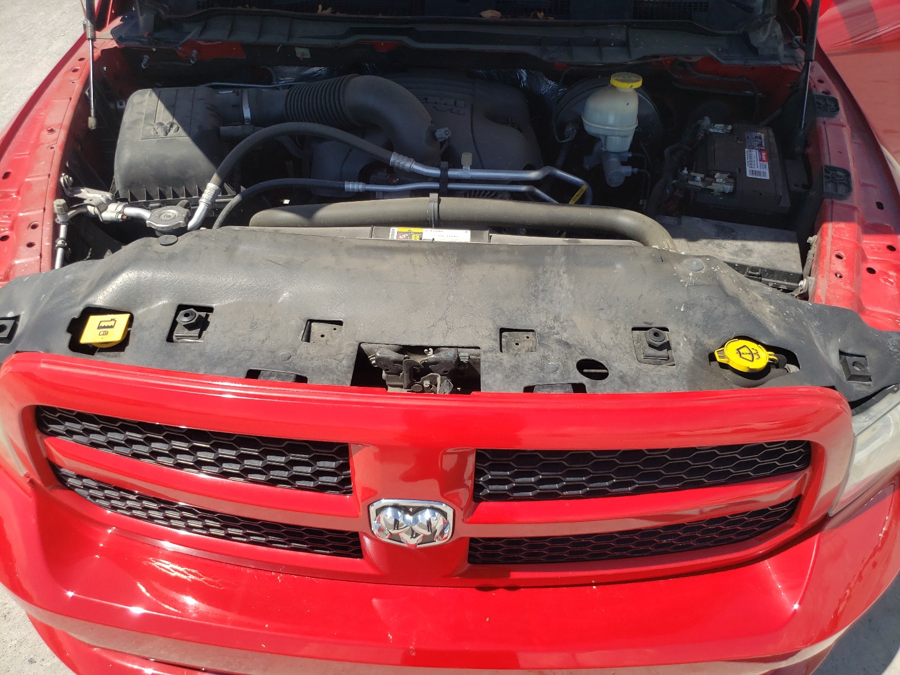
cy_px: 338
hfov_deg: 67.3
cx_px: 450
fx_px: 676
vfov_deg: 53.1
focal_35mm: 26
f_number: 1.5
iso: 50
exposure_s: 1/2000
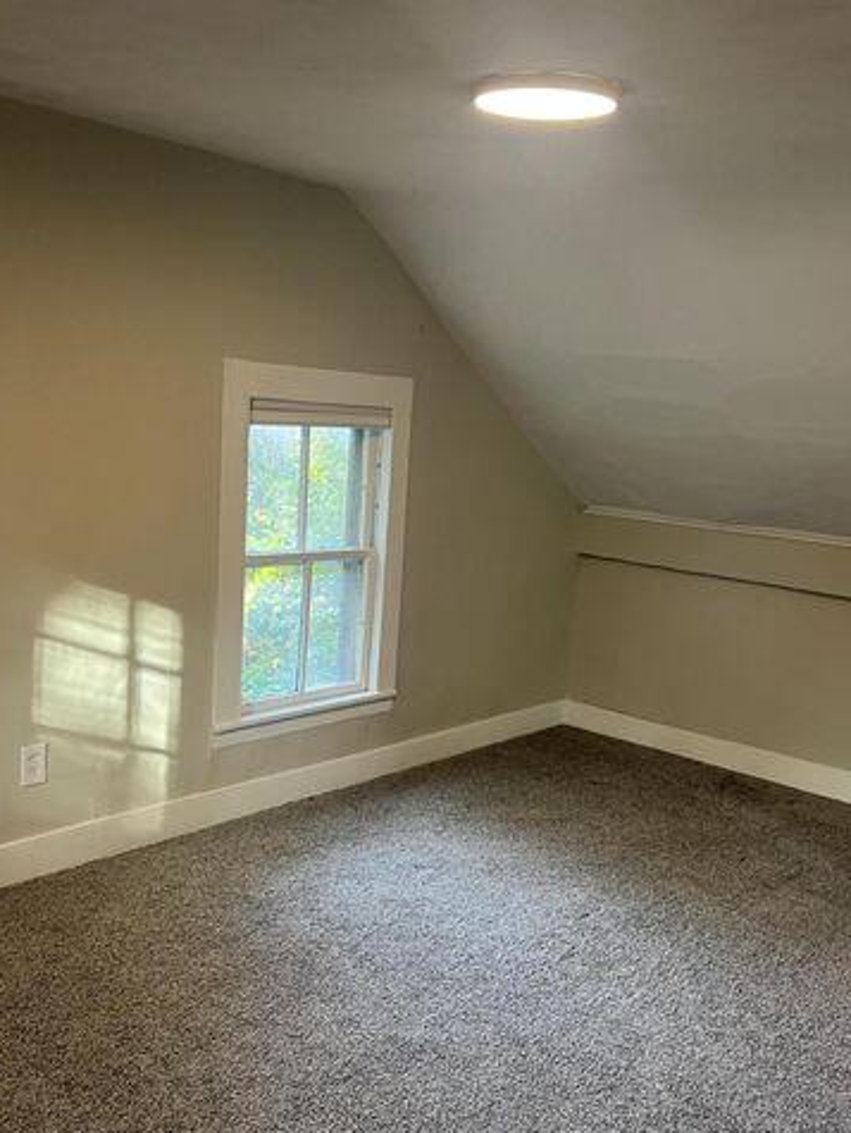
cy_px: 687
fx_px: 1146
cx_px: 431
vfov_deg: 52.2
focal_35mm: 35
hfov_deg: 40.7
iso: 80
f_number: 1.5
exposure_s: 1/60
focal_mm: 5.7
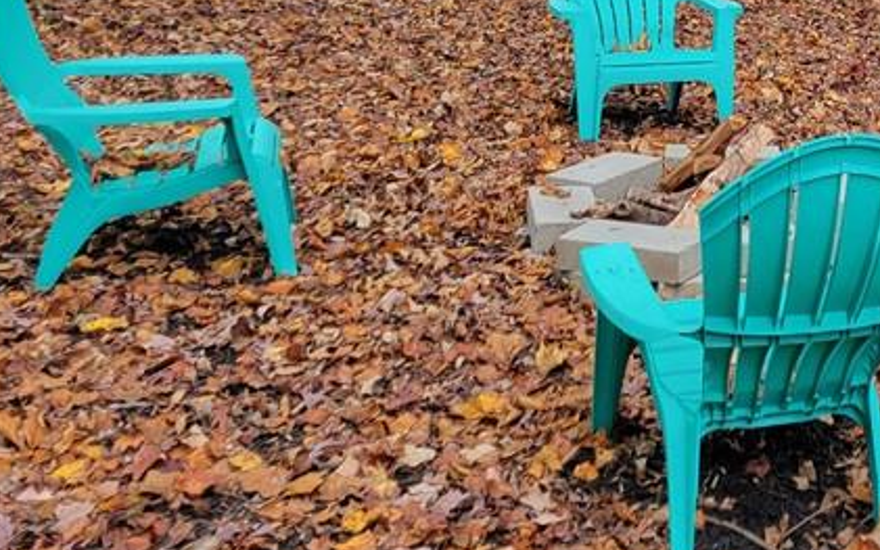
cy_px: -159
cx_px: 1047
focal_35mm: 67
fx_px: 1607
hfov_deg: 27.2
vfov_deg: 18.2
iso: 50
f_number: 1.8
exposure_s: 1/120
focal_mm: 5.4
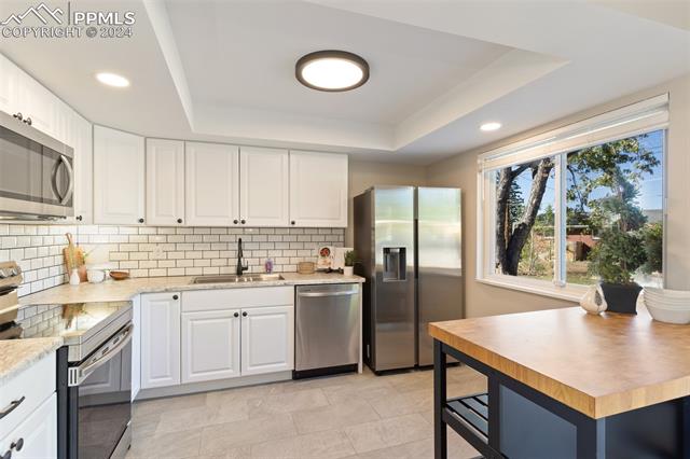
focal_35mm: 17
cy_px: 230
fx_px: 326
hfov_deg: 93.3
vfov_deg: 70.4
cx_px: 345
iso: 400
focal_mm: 17
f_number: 8
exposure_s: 1/5
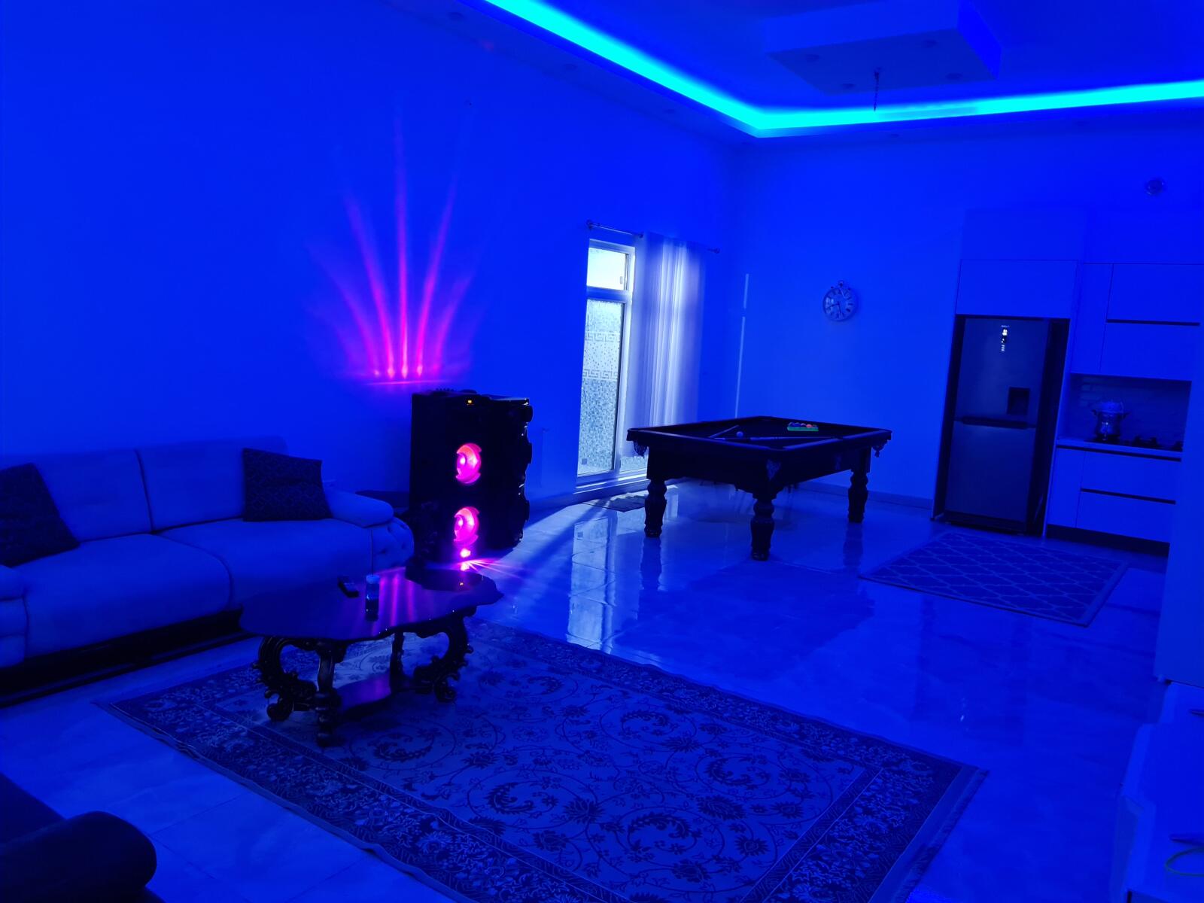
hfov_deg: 67.3
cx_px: 602
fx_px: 904
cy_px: 452
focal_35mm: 26
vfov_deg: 53.1
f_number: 1.8
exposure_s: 1/25
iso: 1000
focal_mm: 5.4
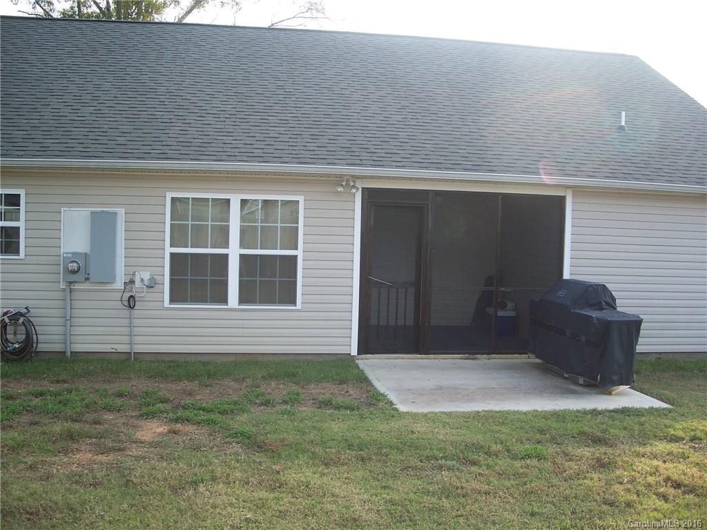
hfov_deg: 50.1
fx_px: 756
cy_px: 265
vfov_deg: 38.7
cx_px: 354
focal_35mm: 37
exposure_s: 1/125
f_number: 2.8
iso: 64
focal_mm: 7.8
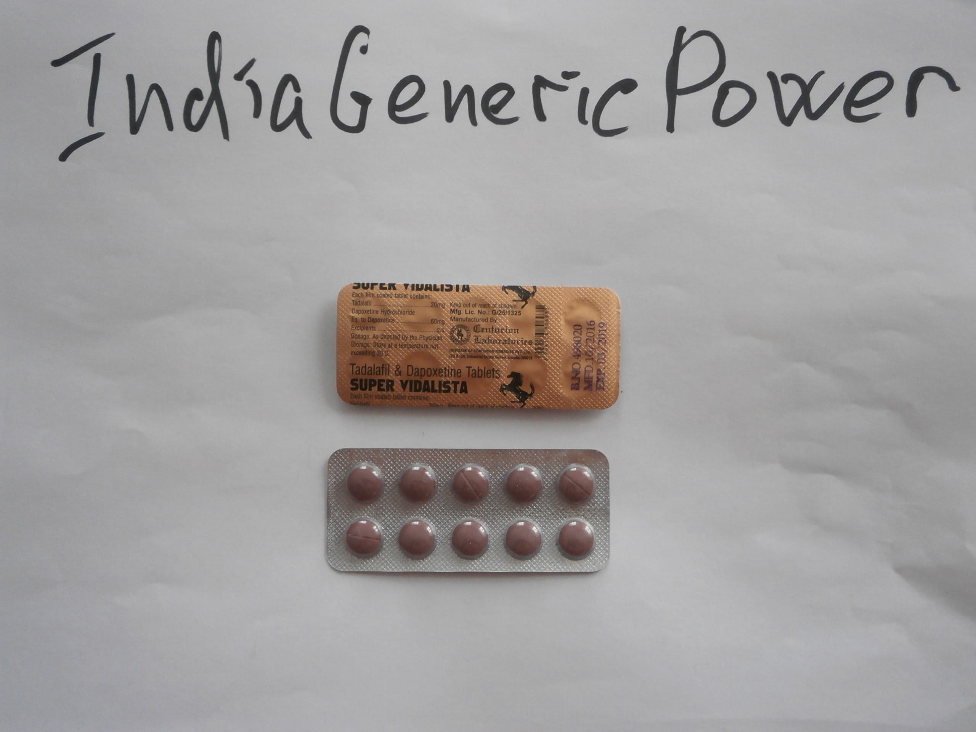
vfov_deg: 30.9
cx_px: 488
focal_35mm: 47
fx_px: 1325
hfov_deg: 40.4
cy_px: 366
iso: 200
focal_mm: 8.3
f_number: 3.4
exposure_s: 1/25
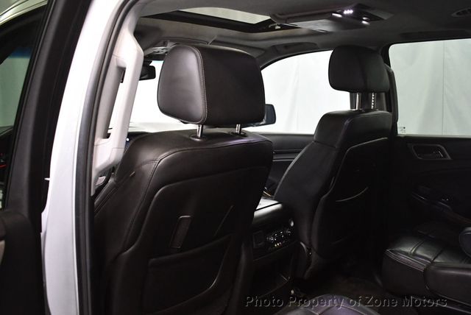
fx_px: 471
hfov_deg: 53.1
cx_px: 236
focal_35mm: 36
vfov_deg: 36.9
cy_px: 158
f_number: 3.5
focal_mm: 18
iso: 3200
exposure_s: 1/80
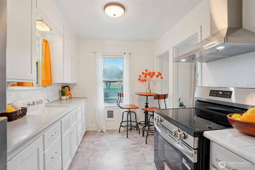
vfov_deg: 67.4
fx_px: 127
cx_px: 128
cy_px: 85
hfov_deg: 90.0
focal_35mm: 18
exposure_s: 1/15
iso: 400
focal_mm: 18
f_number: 8
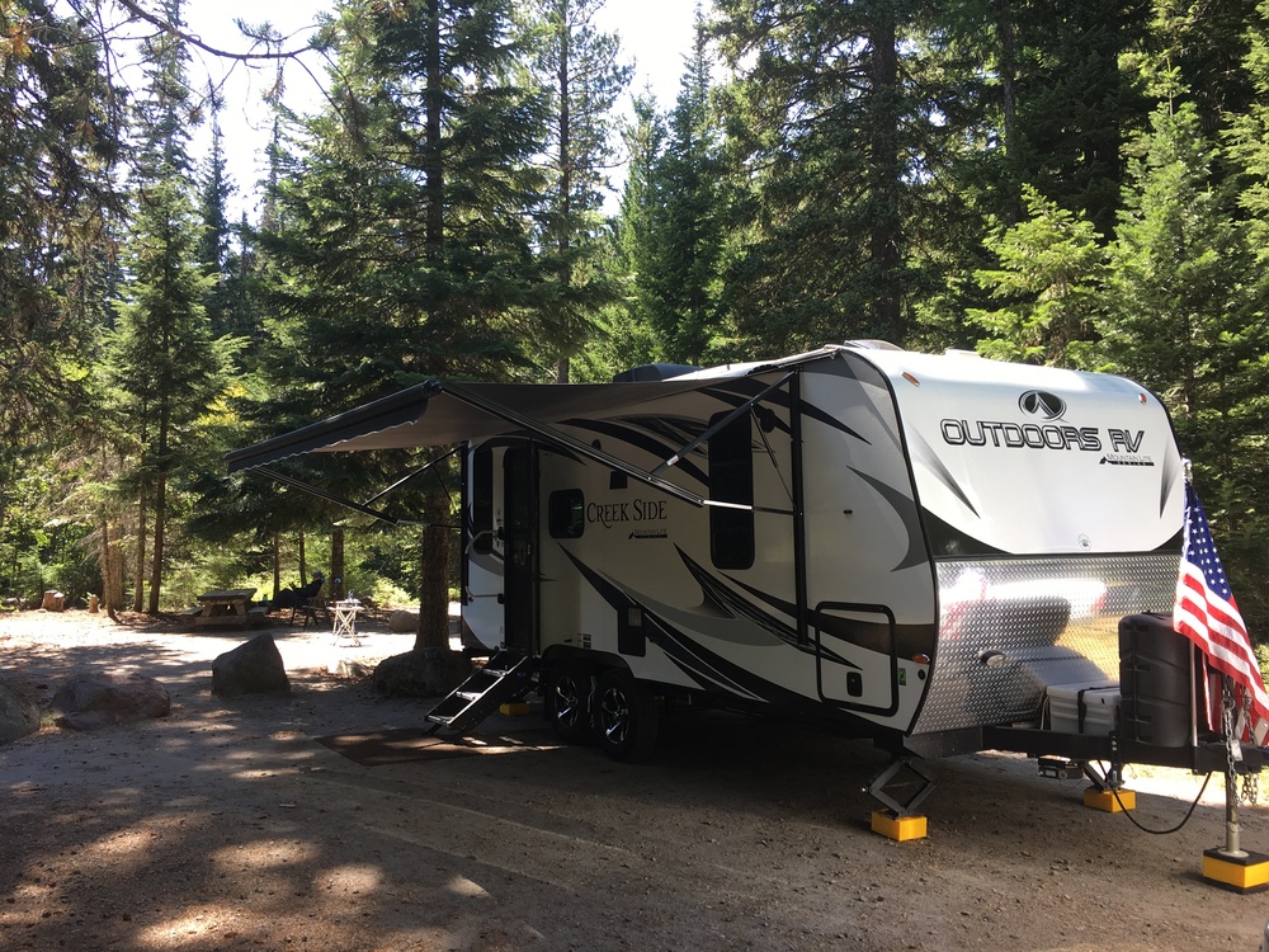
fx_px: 1063
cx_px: 634
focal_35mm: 29
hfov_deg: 61.7
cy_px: 476
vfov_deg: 48.2
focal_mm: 4.15
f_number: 2.2
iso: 25
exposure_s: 1/145
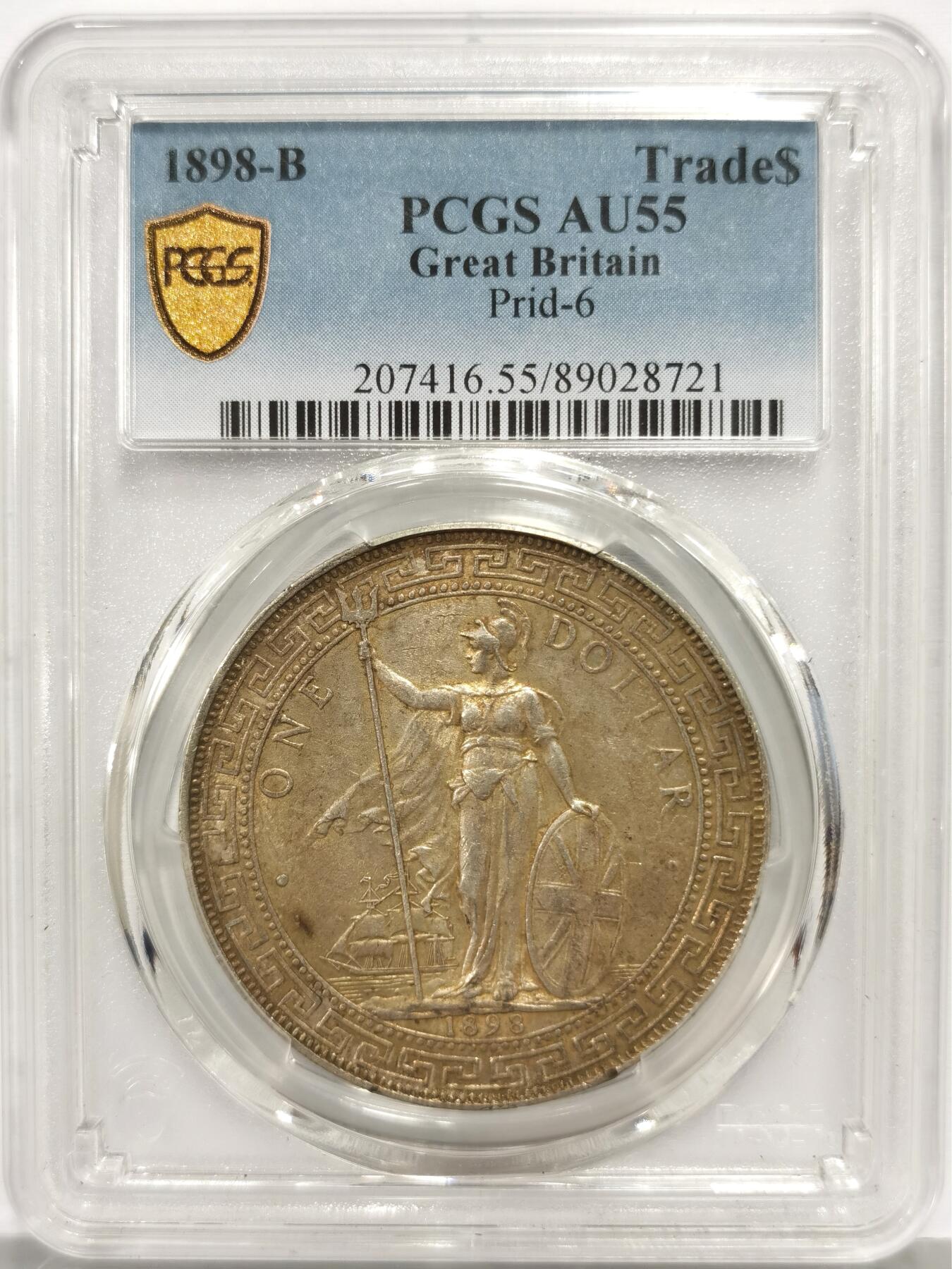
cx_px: 476
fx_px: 1980
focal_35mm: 54
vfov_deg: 35.5
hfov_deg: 27.0
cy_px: 634
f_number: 16
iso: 125
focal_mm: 5.56
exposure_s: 1/100
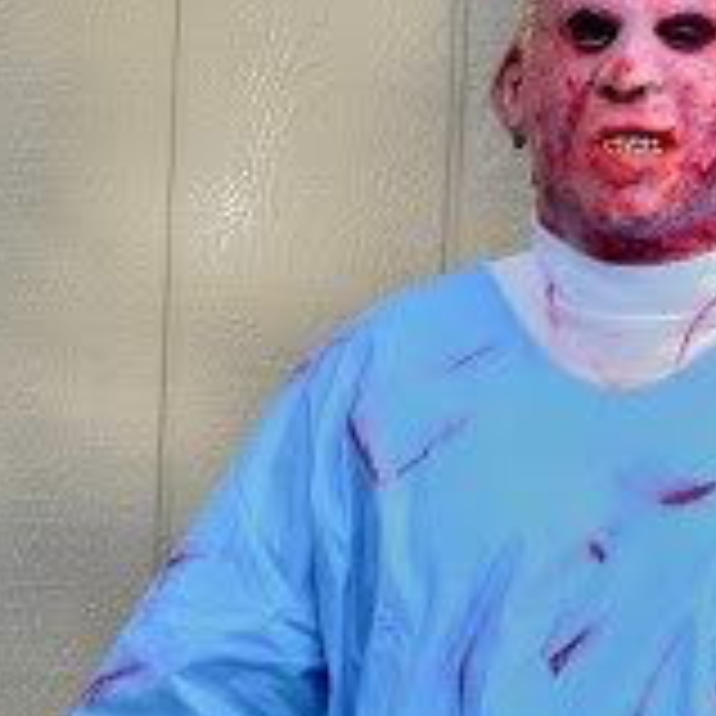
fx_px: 14415
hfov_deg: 2.8
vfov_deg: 2.8
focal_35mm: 616
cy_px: 995
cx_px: 570
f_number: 5.6
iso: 640
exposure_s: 1/60
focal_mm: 120
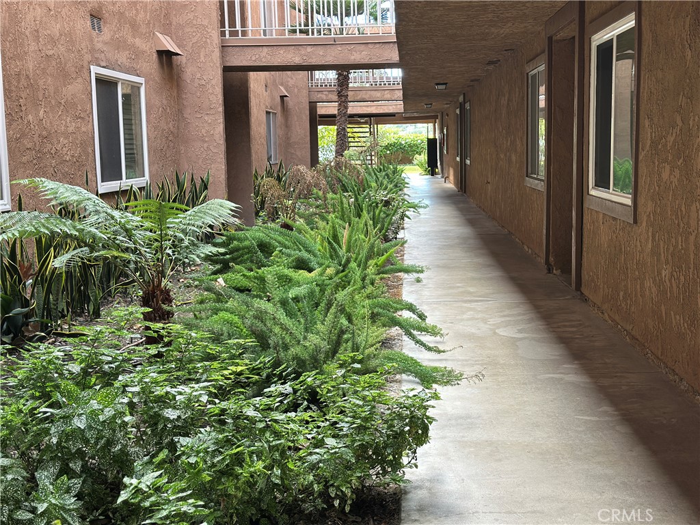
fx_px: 971
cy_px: 262
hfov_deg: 39.7
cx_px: 350
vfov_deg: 30.3
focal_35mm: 48
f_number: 1.78
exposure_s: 1/121
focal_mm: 6.86
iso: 80
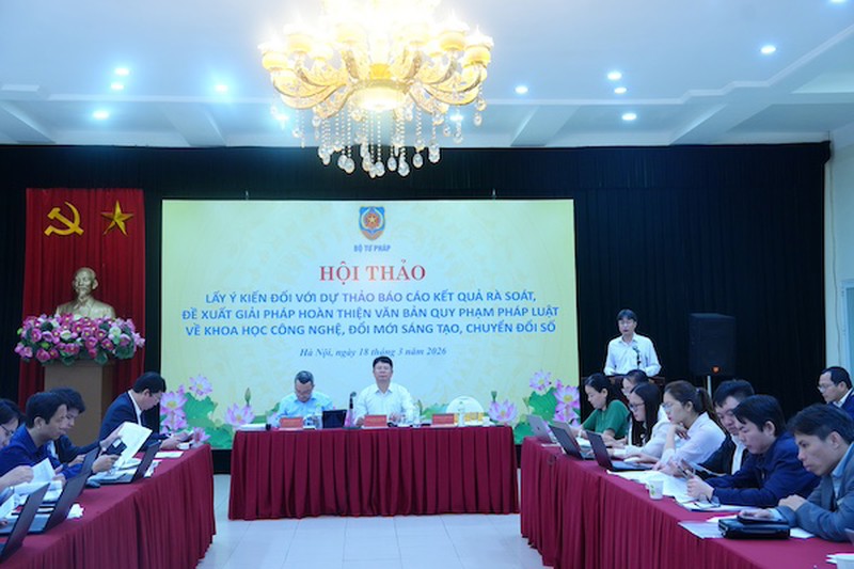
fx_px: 996
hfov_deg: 46.4
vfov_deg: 31.9
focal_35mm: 42
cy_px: 284
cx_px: 427
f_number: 4
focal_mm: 42
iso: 4000
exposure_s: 1/125
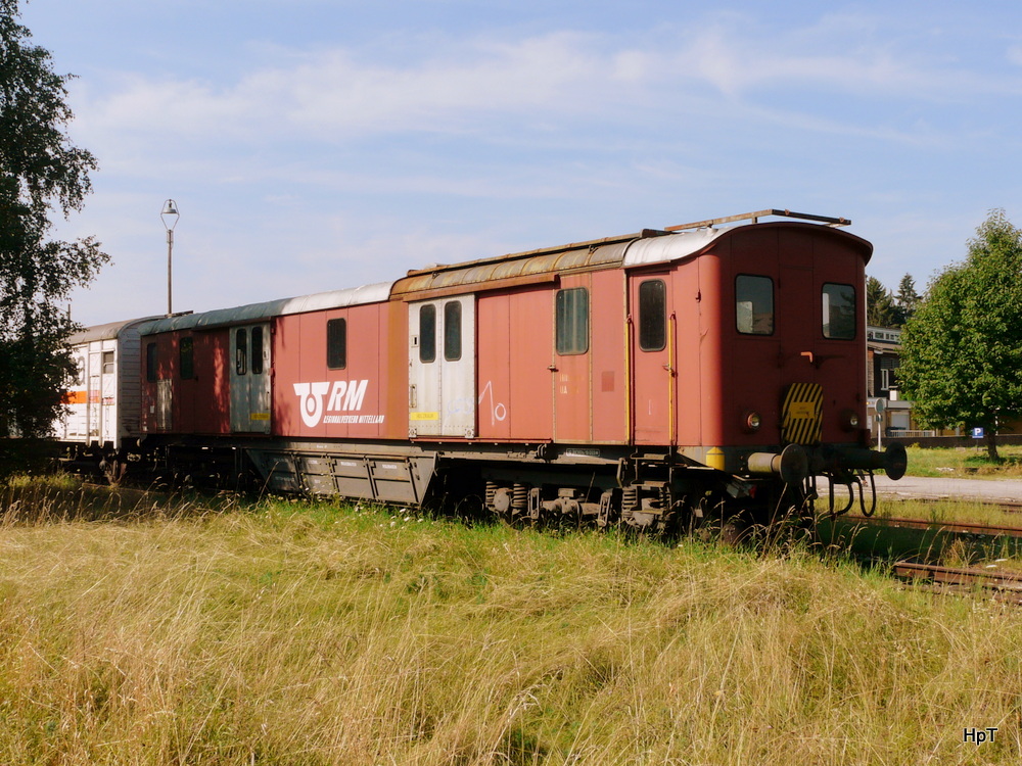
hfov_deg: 46.8
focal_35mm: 40
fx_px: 1181
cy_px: 383
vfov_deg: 36.0
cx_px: 511
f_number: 5.6
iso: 100
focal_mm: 6.5
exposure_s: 1/400
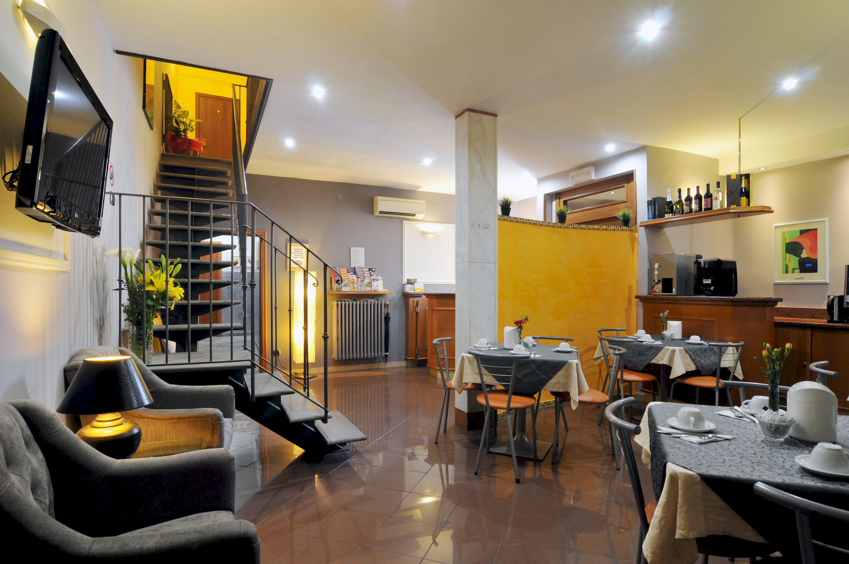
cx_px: 424
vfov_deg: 67.2
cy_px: 282
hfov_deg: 90.1
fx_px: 424
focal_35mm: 18
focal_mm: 12
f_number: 8
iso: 320
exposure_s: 1/1.3
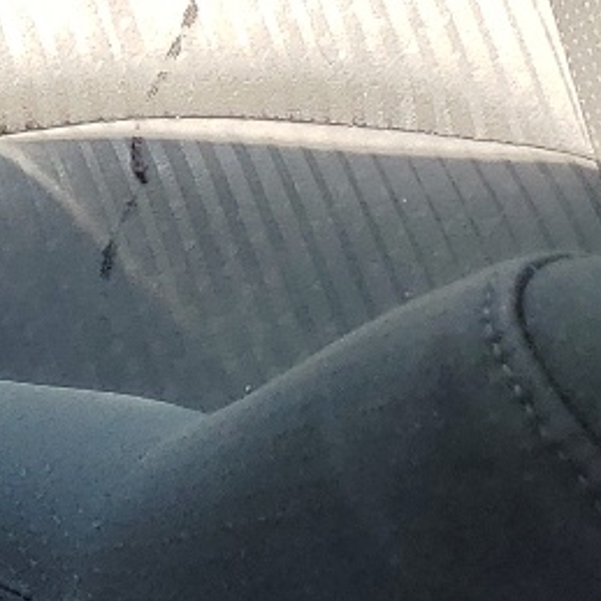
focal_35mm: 142
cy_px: -448
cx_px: -838
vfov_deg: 11.5
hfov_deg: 10.6
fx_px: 2789
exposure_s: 1/217
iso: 50
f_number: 1.5
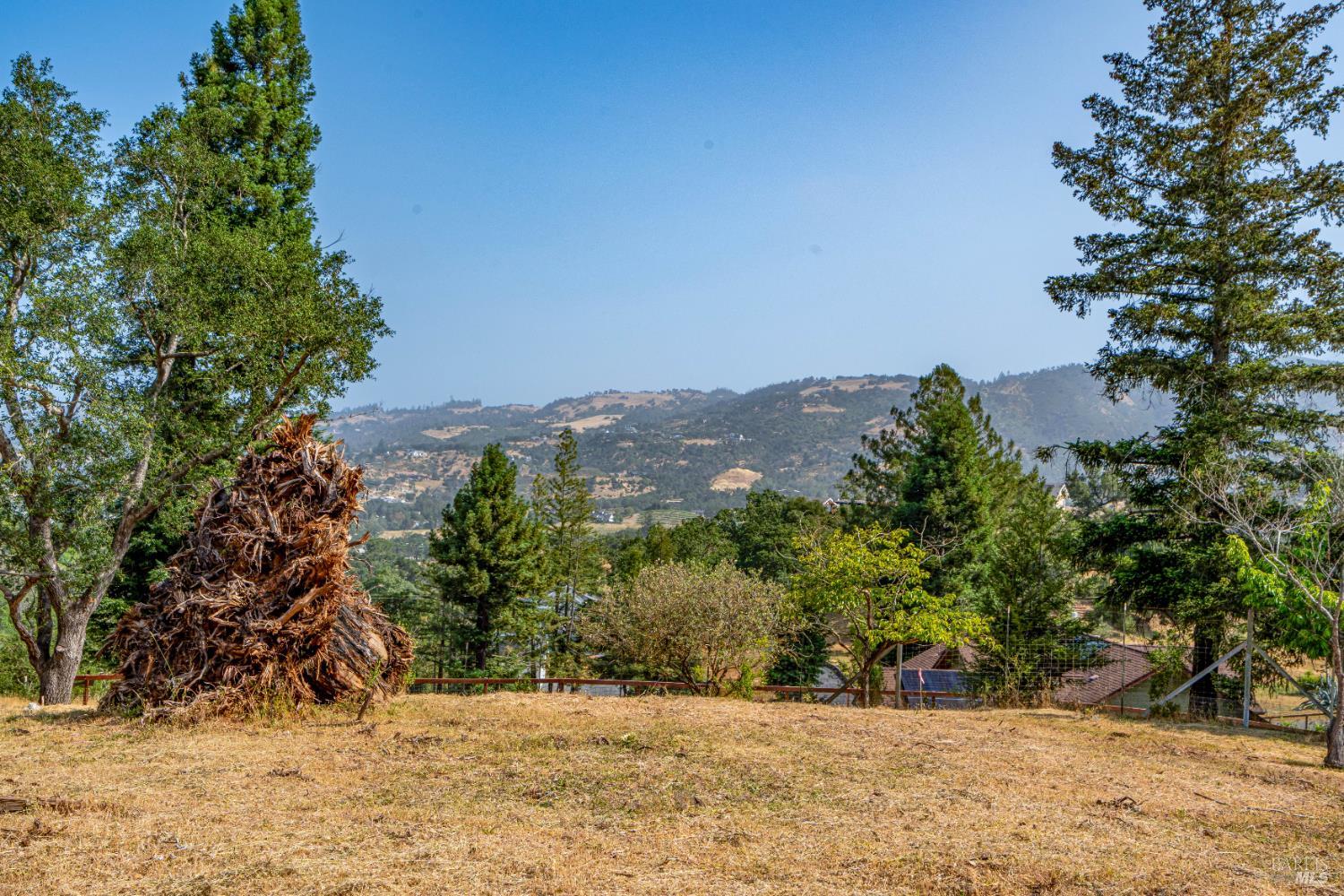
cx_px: 672
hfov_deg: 54.4
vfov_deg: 37.9
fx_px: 1307
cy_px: 448
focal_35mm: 35
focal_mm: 35
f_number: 11
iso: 320
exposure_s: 1/400
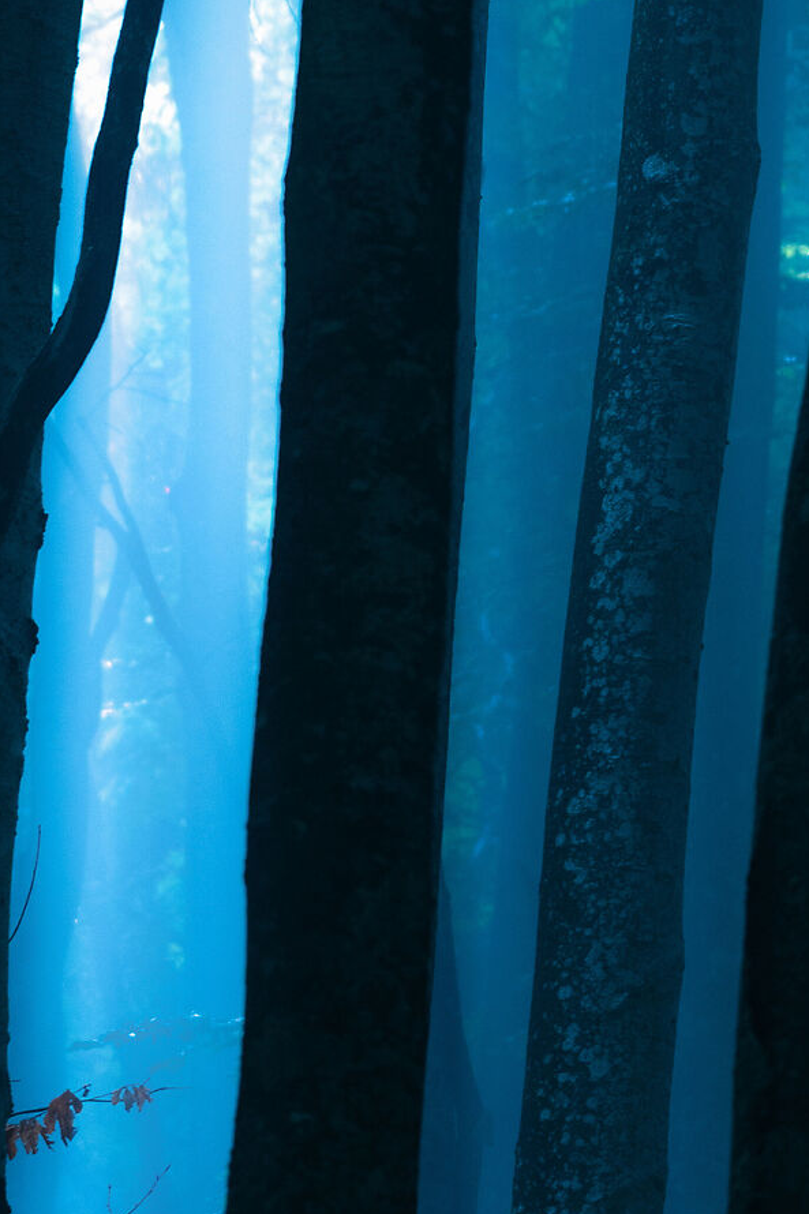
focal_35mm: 809
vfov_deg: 2.5
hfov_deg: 1.7
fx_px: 27279
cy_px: 1121
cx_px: 598
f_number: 6.3
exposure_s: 1/50
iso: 250
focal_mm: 200
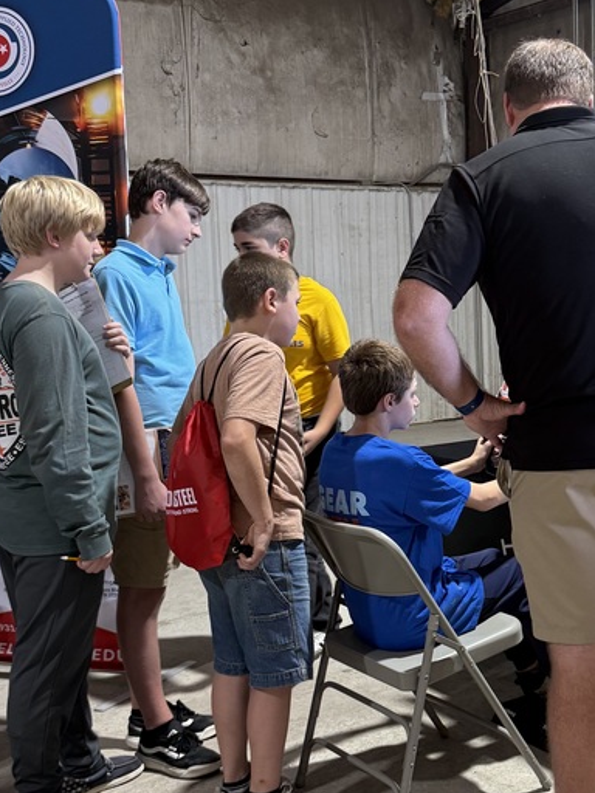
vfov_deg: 39.6
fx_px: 1100
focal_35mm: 48
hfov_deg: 29.7
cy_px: 421
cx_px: 452
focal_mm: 6.76
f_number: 1.78
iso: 160
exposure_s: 1/60
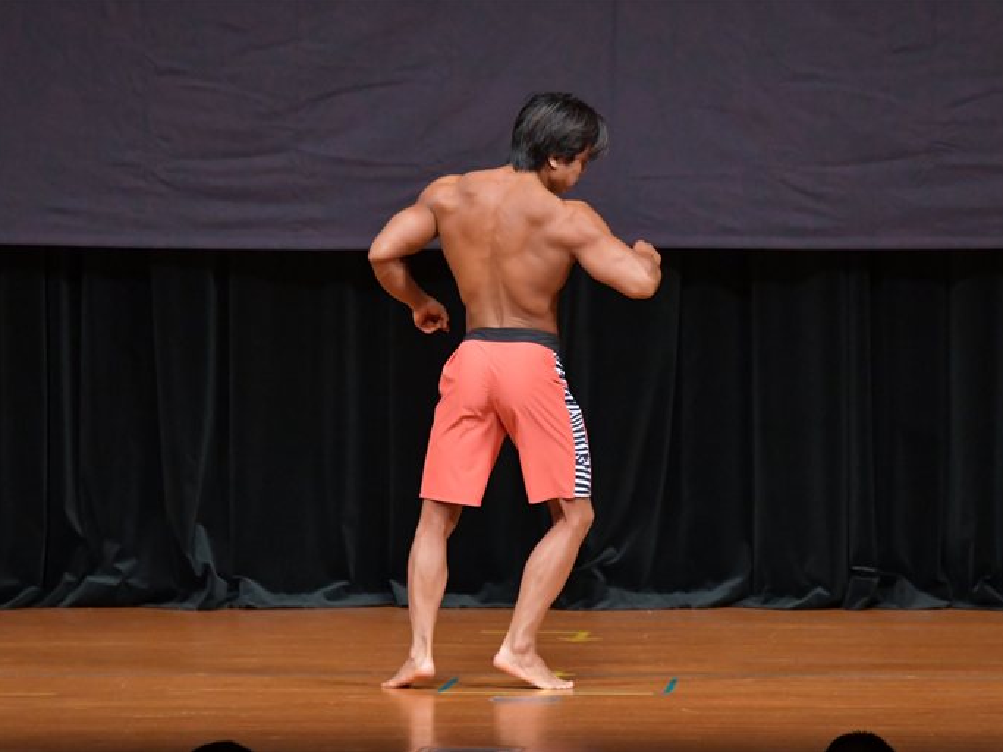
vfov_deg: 5.1
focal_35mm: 294
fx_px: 8519
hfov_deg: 6.7
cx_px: 537
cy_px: 375
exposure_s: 1/400
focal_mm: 180
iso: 5000
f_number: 5.6
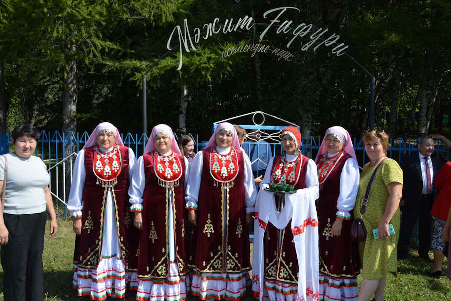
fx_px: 413
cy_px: 150
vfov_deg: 40.0
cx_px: 226
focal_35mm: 33
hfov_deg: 57.2
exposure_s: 1/250
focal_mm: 22
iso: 125
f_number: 8
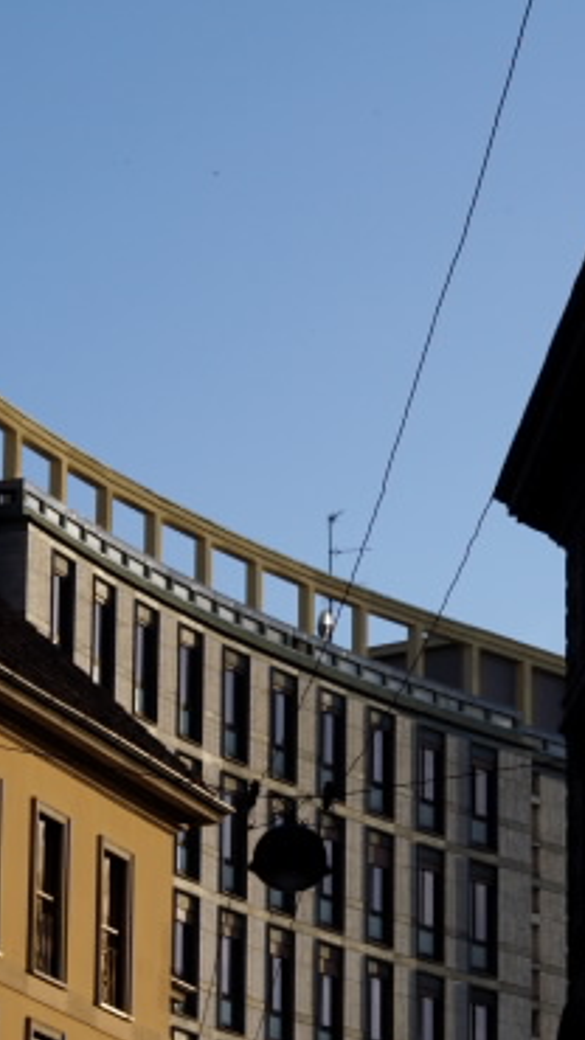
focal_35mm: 178
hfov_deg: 6.8
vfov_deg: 12.1
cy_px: 812
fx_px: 4911
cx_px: 267
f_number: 14
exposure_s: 1/500
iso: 400
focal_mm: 70
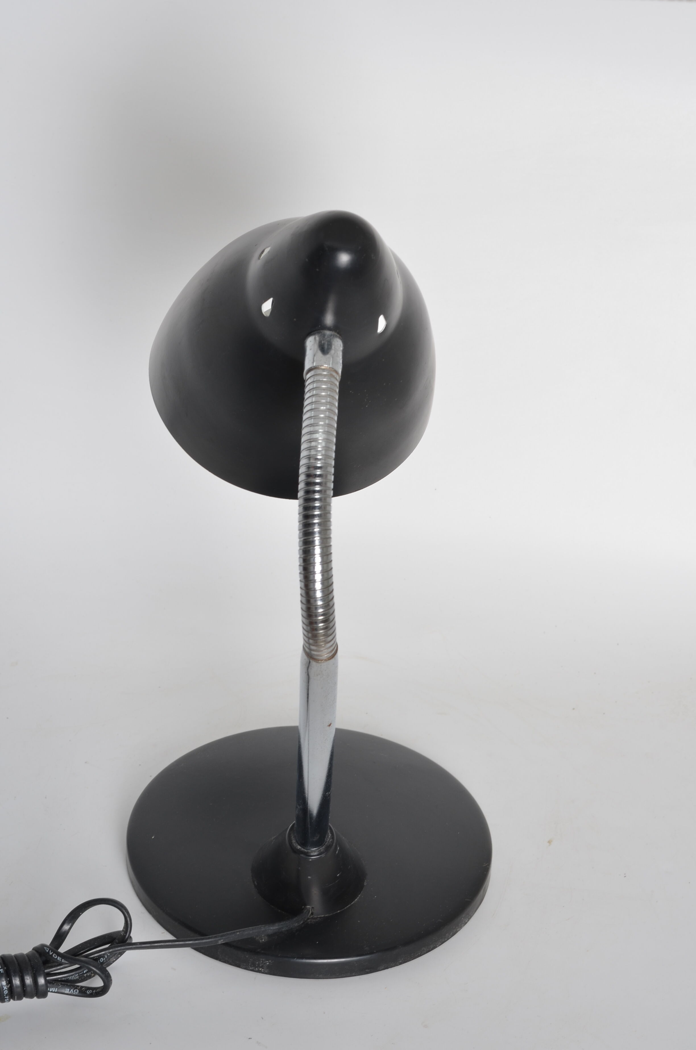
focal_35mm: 75
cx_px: 348
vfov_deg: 27.0
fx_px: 2185
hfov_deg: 18.1
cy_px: 525
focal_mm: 50
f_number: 11
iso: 100
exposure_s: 1/125
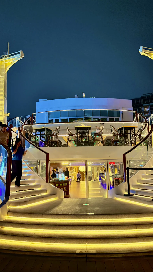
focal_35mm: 27
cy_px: 133
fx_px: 195
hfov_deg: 42.9
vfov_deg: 69.9
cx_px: 78
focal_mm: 6.76
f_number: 1.78
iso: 640
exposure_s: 1/60
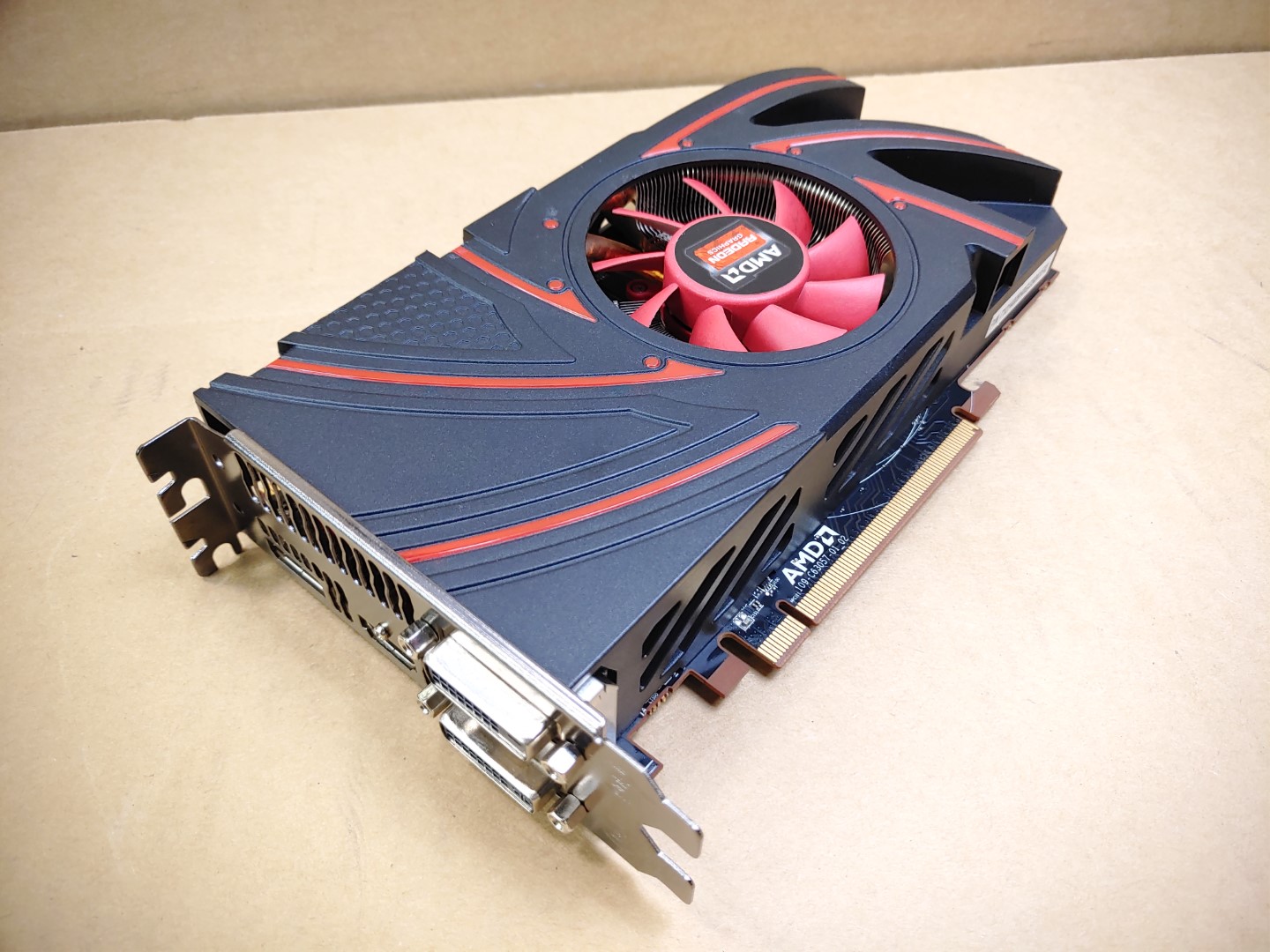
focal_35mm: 26
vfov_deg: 53.1
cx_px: 635
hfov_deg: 67.3
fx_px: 954
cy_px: 476
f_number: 1.8
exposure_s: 1/120
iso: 50
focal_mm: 4.36
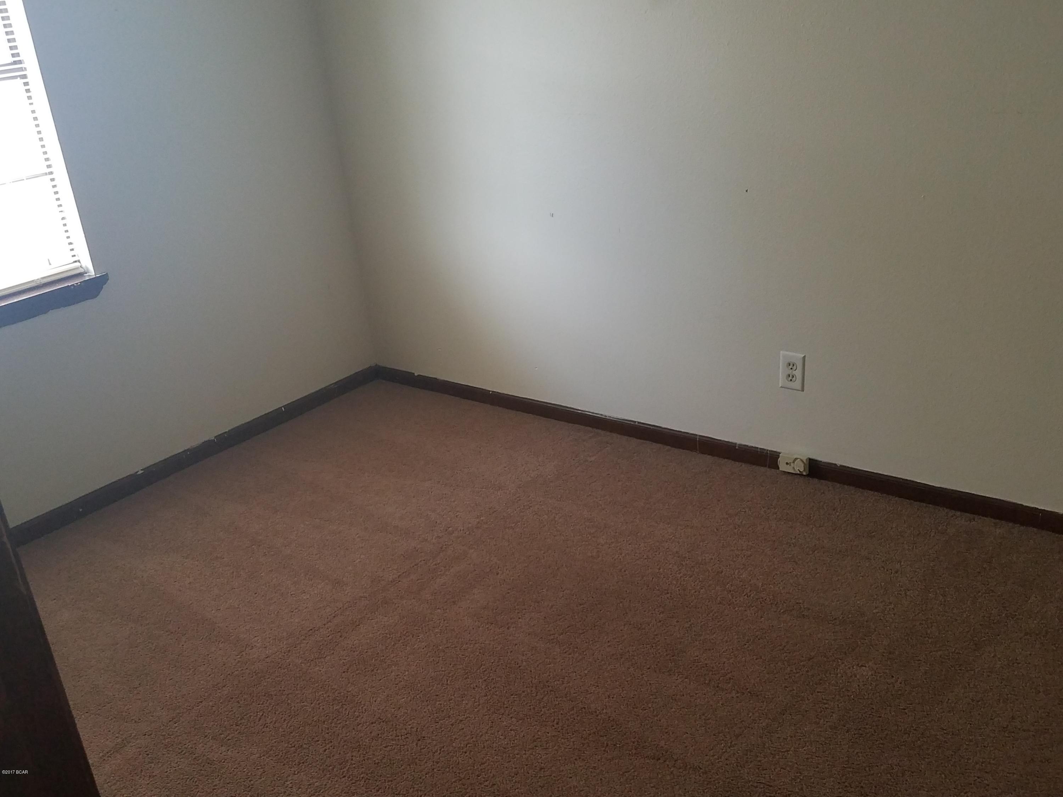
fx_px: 798
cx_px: 532
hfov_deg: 67.3
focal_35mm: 26
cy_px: 398
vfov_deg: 53.1
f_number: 1.7
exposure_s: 1/50
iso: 100
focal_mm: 4.2
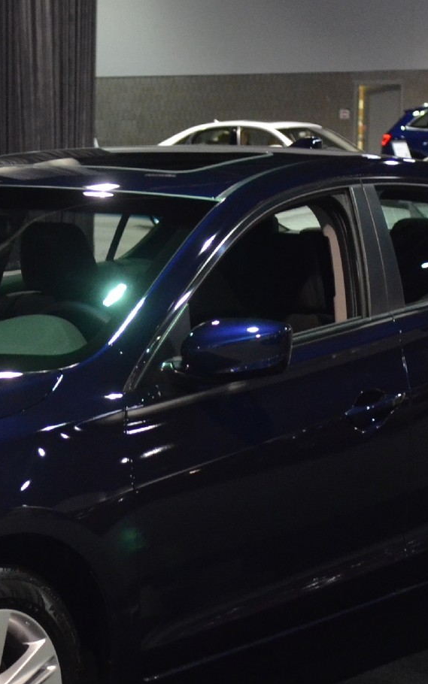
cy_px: 490
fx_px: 2034
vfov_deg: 19.0
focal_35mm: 109
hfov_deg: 11.9
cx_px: -2
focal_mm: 26
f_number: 2.8
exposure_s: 1/25
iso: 1600
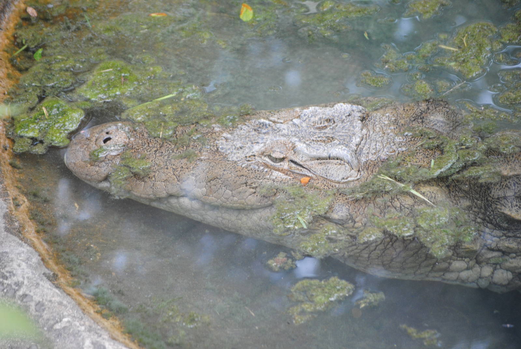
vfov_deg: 8.3
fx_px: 2391
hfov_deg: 12.4
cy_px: 174
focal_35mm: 165
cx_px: 260
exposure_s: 1/100
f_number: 4.5
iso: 400
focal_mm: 110
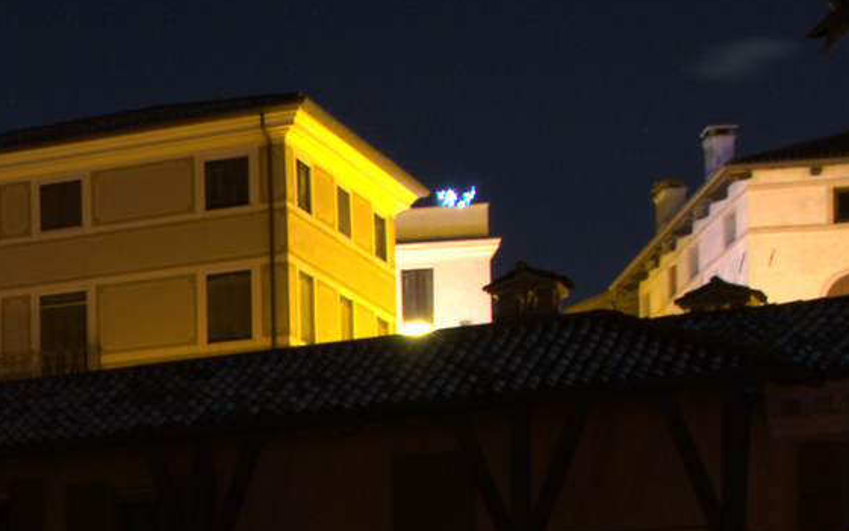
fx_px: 2573
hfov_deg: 15.9
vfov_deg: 11.3
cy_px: 791
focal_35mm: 111
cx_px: -684
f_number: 8
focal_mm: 17
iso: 500
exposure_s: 15
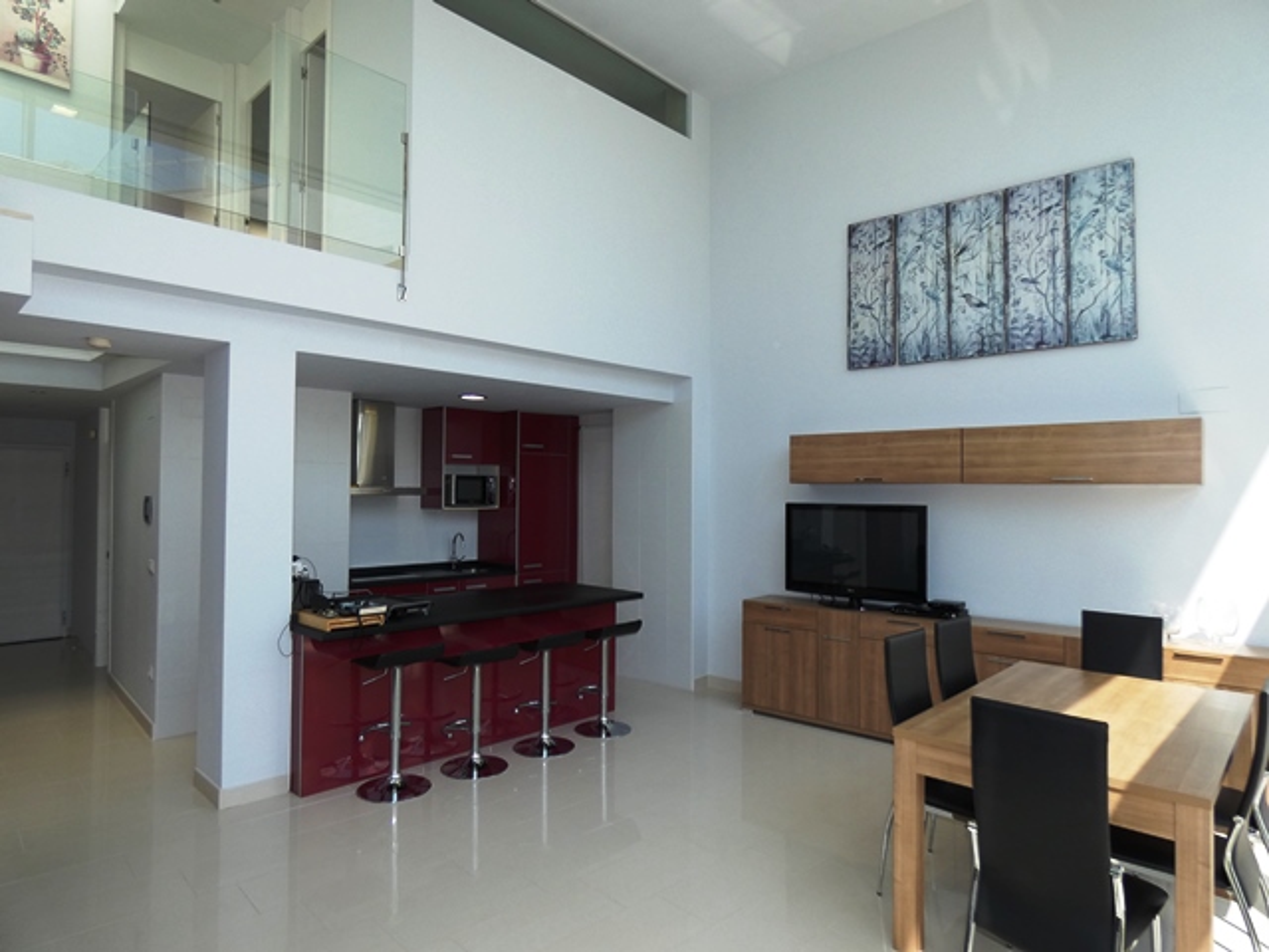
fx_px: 733
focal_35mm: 20
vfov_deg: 66.0
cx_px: 634
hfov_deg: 81.7
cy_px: 476
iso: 80
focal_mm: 3.6
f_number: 2.8
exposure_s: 1/125
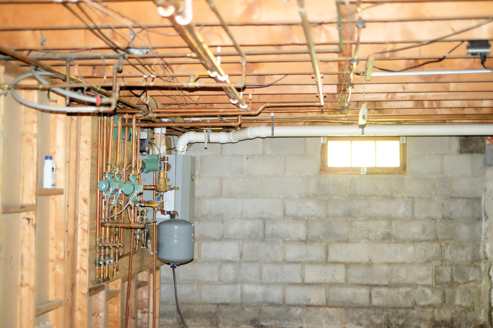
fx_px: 726
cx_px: 246
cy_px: 164
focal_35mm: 53
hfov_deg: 37.5
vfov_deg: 25.5
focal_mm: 35
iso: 3200
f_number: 1.4
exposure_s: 1/18
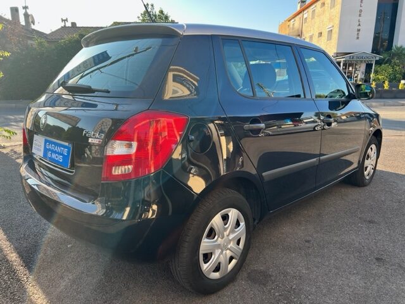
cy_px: 152
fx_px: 304
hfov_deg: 67.3
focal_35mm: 26
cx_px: 202
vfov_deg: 53.1
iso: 50
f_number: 1.5
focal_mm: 5.7
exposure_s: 1/666
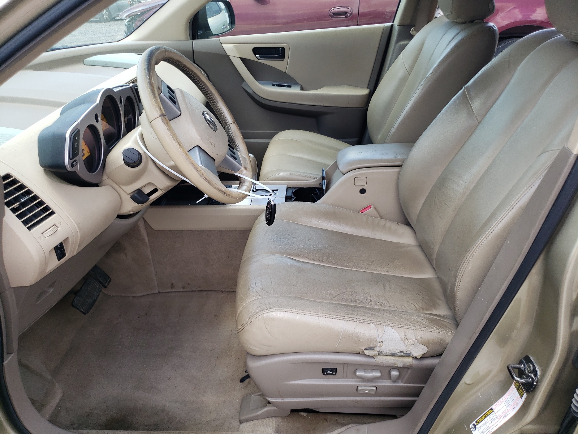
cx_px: 289
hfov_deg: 67.3
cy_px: 217
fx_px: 434
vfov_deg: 53.1
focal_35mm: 26
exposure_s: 1/400
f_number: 1.5
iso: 50
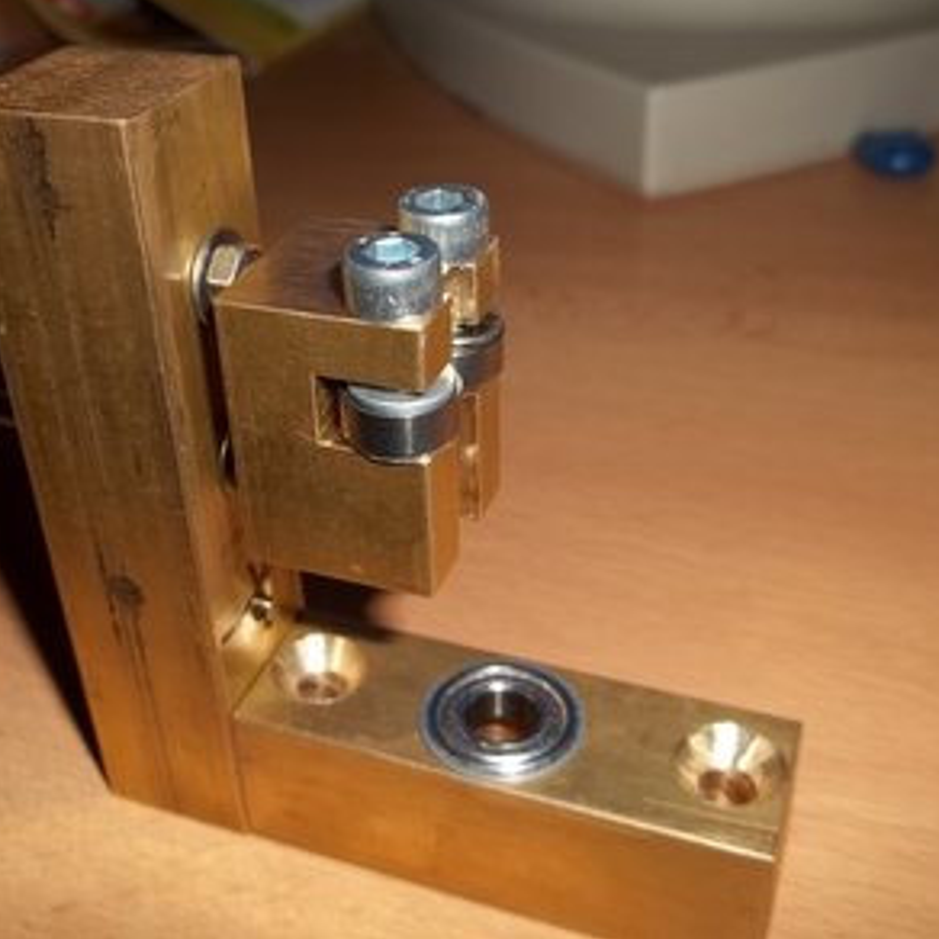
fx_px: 1228
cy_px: 460
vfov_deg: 41.9
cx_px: 386
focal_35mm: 40
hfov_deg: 41.7
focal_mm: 5.9
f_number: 3.3
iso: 64
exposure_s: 1/30
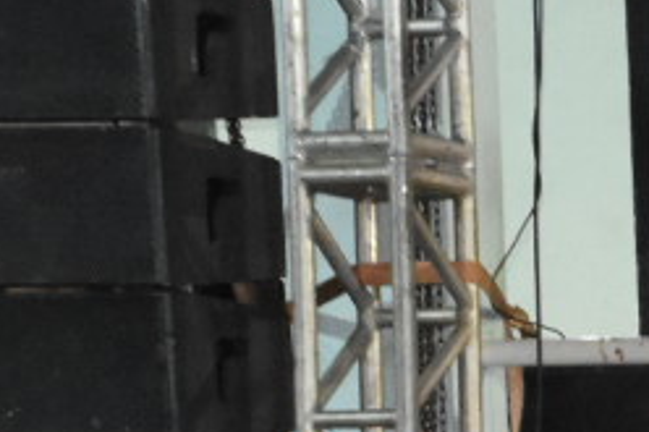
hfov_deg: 5.3
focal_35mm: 373
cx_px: 1848
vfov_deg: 3.6
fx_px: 6720
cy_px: 1299
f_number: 4.2
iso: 3200
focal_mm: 38
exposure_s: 1/100
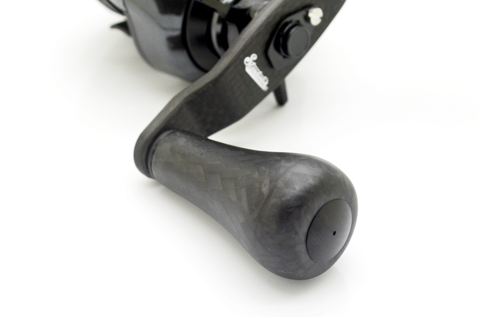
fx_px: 1034
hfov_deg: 26.0
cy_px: 158
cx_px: 239
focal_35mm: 78
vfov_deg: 17.4
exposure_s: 1/400
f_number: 10
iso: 5000
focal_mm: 52
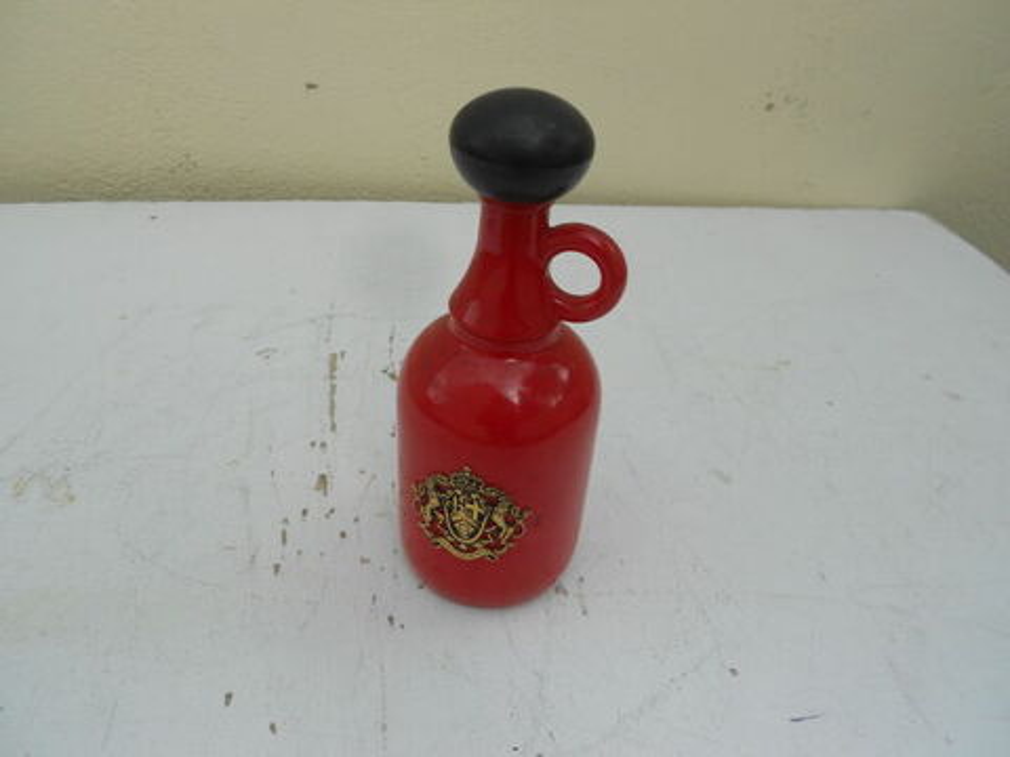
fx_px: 759
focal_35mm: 26
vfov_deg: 53.1
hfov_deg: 67.3
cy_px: 378
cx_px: 505
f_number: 3.2
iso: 80
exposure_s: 1/125
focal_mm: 4.6
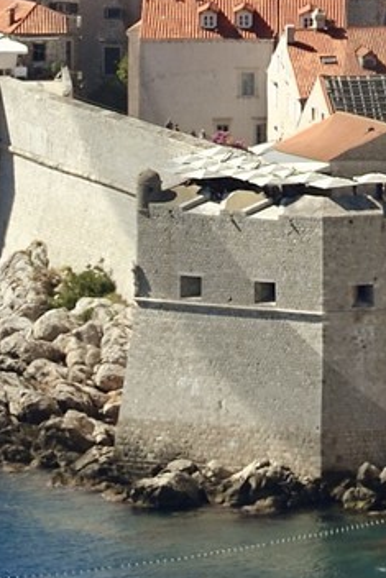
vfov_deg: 1.6
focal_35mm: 1296
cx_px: 785
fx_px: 20822
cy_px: -139
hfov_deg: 1.1
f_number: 9
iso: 200
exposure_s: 1/500
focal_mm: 190
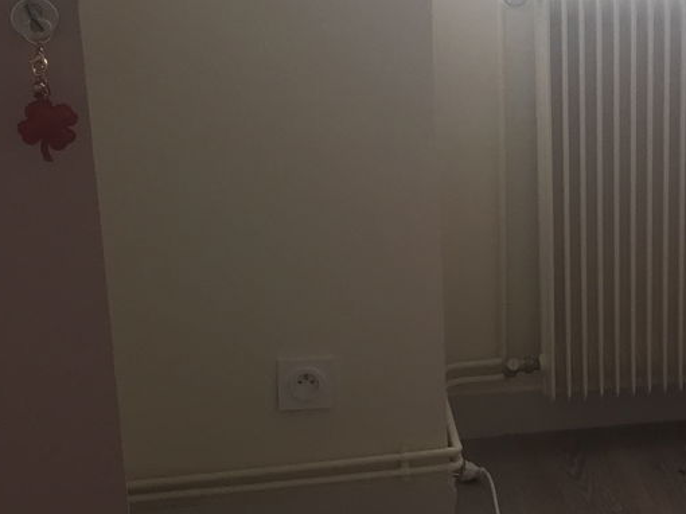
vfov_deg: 16.2
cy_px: 268
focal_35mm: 91
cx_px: 932
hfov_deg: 19.6
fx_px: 1803
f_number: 2.2
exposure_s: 1/50
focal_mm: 4.15
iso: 32
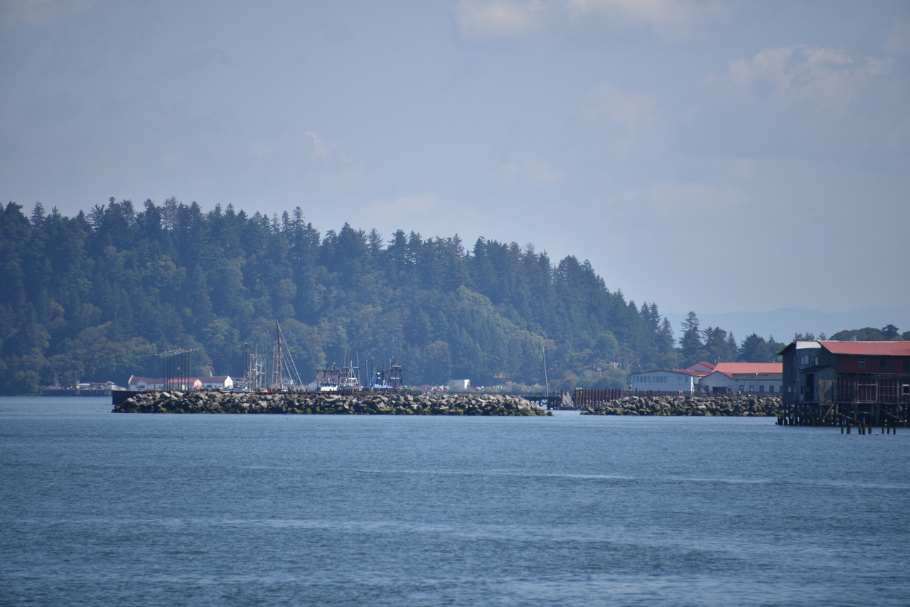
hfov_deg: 6.9
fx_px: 7585
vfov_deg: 4.6
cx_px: 455
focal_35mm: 300
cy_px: 304
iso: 100
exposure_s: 1/640
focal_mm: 300
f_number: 5.6
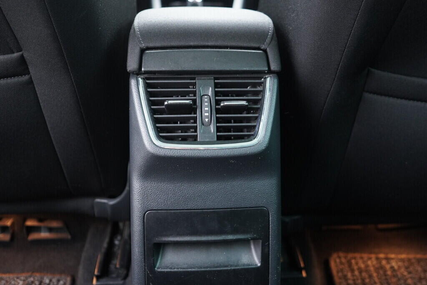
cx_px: 214
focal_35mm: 36
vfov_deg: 36.9
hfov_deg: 53.1
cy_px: 142
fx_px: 427
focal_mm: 24
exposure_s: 1/40
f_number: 2.8
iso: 1600
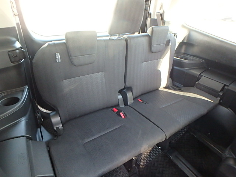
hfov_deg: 79.0
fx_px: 143
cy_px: 88
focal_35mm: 21
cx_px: 118
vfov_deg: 63.4
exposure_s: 1/20
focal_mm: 3.7
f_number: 3.5
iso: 800
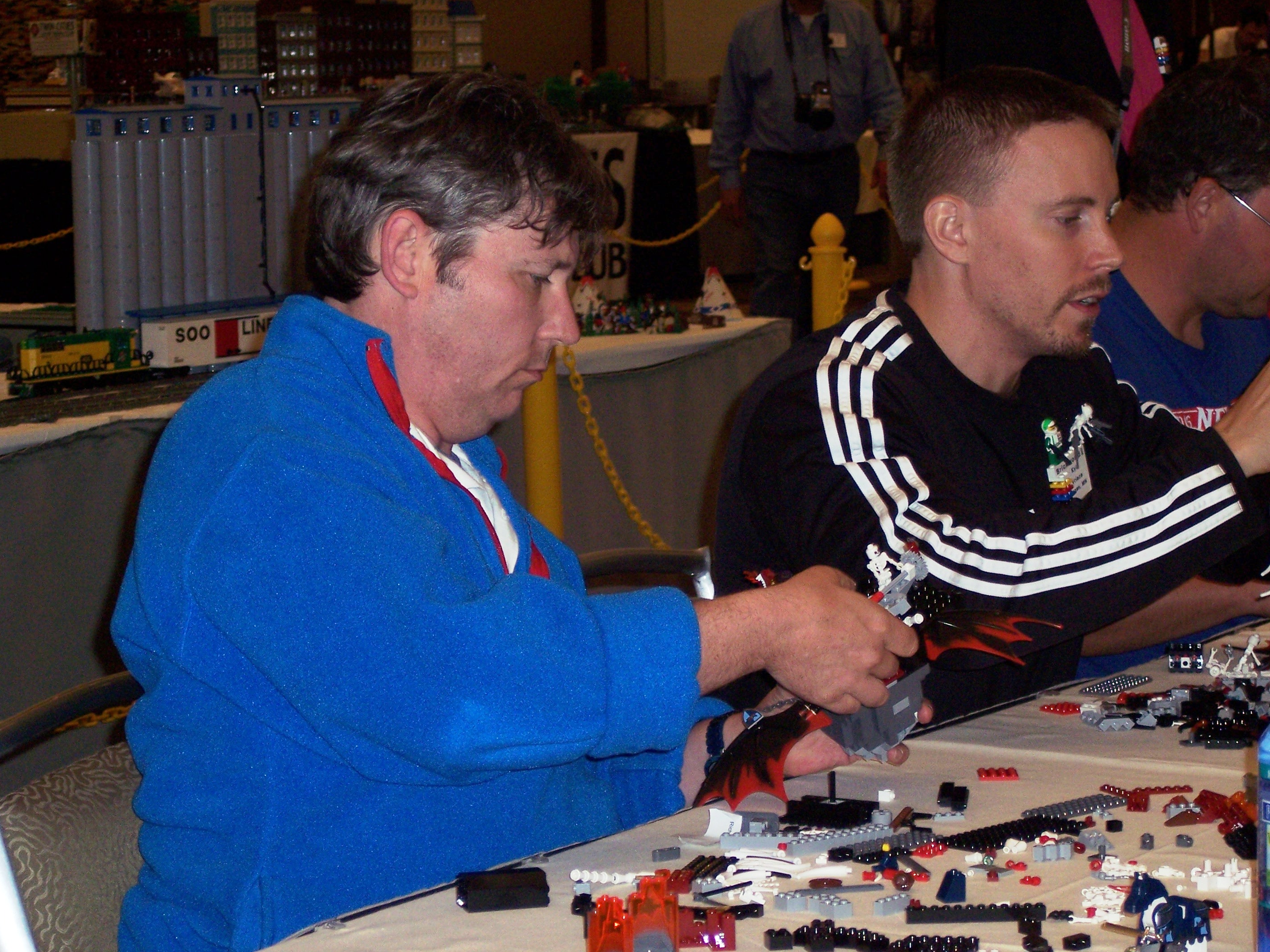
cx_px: 638
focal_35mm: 118
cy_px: 472
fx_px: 4329
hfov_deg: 16.7
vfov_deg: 12.6
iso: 140
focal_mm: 24
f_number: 4.8
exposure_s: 1/125
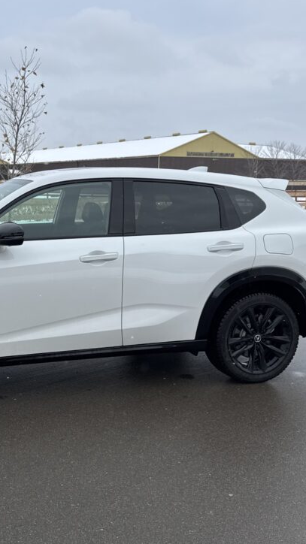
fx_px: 534
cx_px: 54
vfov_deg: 54.0
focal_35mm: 37
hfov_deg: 31.0
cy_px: 272
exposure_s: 1/1637
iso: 80
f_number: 1.78
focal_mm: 6.76
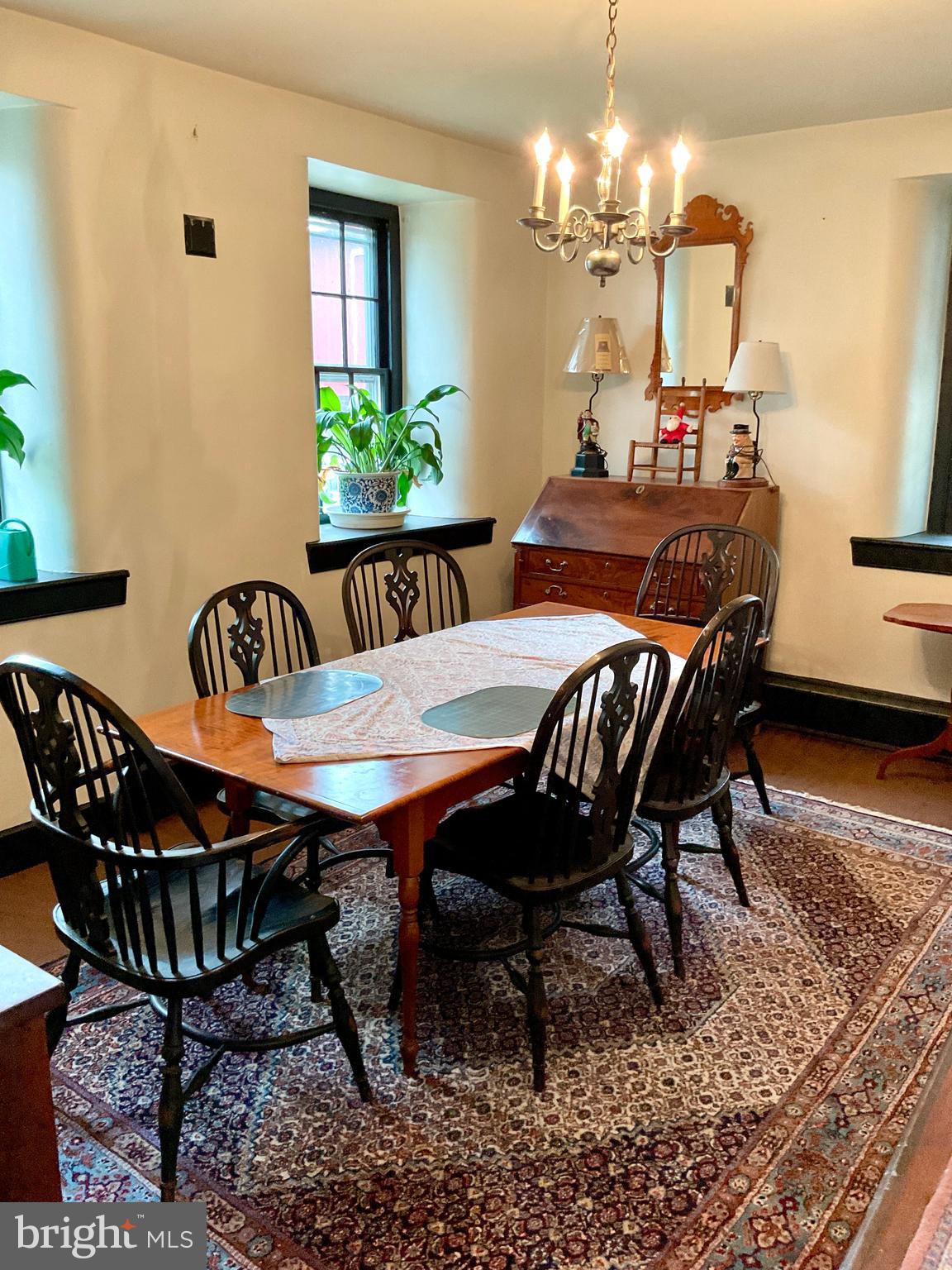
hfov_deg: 48.2
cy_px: 635
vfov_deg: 61.7
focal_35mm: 29
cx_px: 476
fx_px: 1063
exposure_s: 1/60
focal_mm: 3
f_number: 1.8
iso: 250
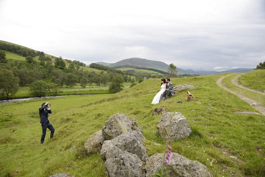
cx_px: 132
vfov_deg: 43.6
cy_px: 88
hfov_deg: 61.9
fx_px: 221
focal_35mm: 30
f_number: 4
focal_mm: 30
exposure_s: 1/400
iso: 200
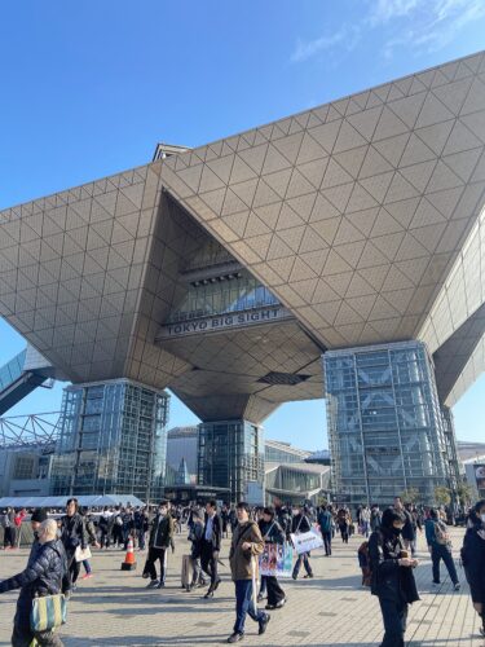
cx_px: 242
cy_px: 324
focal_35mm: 26
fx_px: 486
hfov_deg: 53.1
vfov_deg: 67.3
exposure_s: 1/1103
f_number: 1.8
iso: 32
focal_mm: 4.25
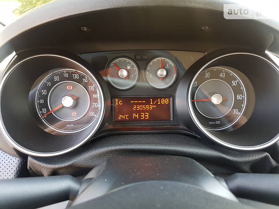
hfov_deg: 67.3
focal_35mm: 26
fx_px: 210
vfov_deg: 53.1
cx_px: 140
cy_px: 104
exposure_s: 1/50
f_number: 1.7
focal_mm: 4.2
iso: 100
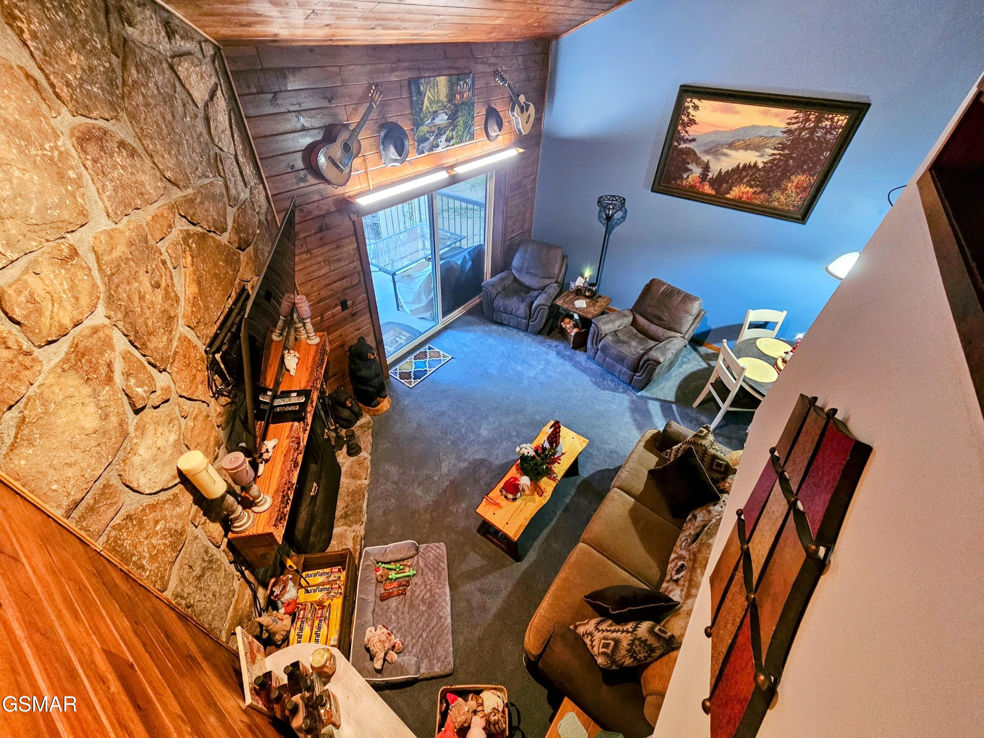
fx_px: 370
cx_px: 492
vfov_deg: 89.9
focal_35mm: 13
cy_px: 369
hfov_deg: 106.2
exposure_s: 1/24
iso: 800
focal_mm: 2.2
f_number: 2.2
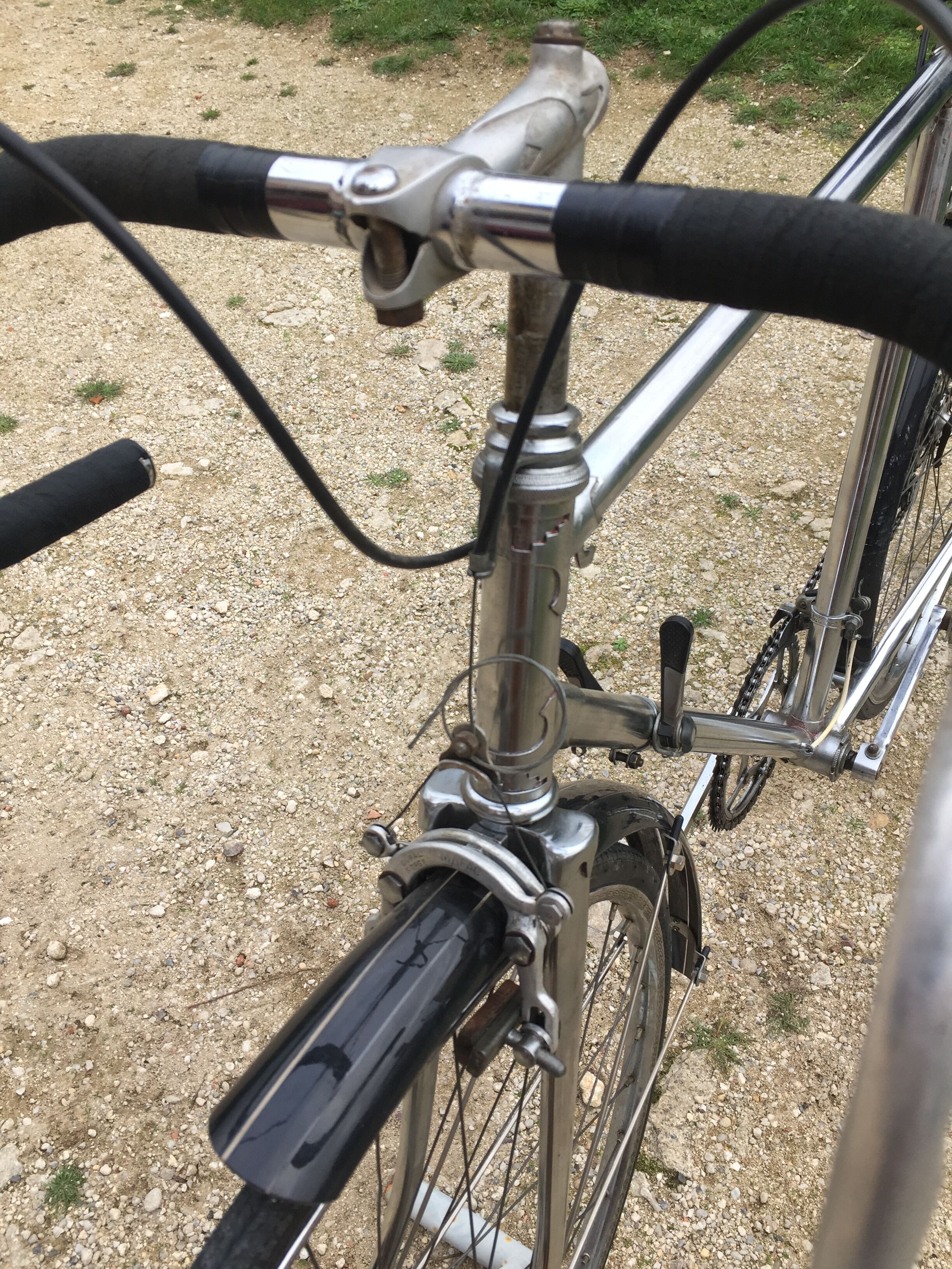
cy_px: 634
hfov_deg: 48.2
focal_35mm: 29
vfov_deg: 61.7
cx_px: 476
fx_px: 1063
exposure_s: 1/151
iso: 32
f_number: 2.2
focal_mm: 4.15
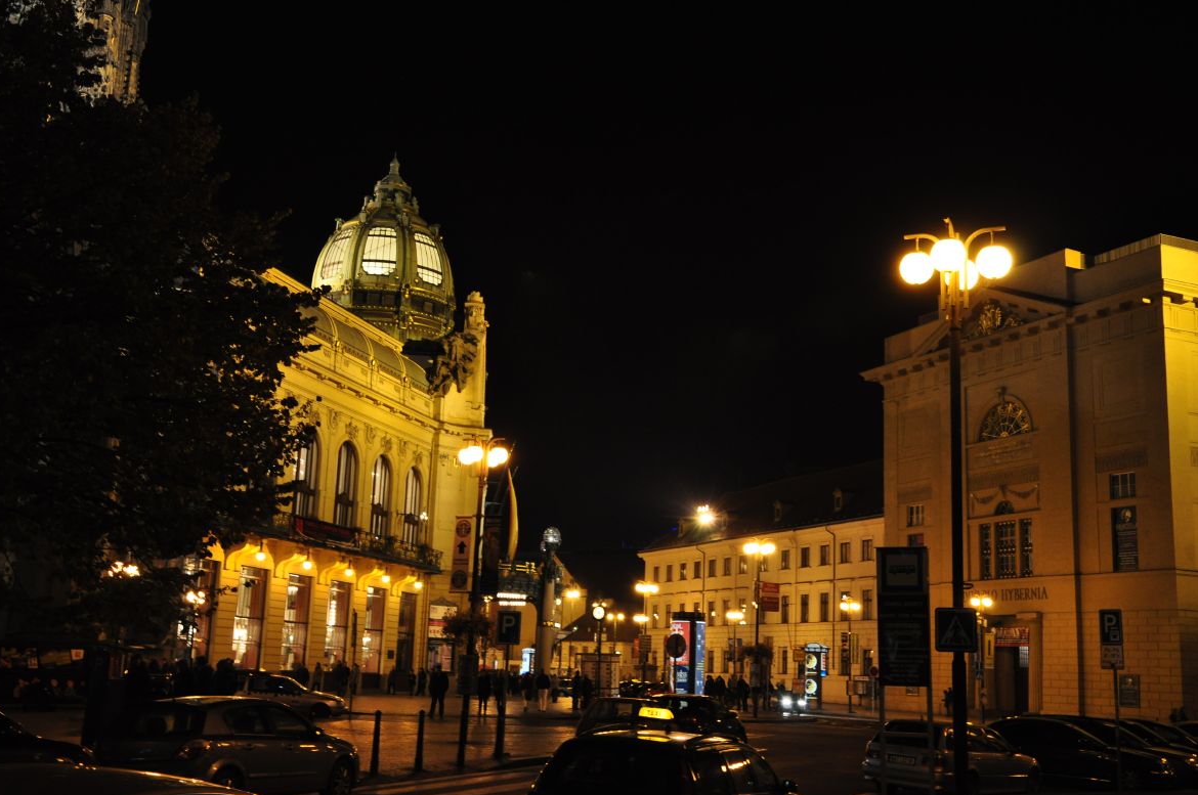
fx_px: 1329
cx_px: 603
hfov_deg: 48.5
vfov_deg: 33.3
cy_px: 391
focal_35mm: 40
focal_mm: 26
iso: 800
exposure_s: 1/10
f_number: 5.6
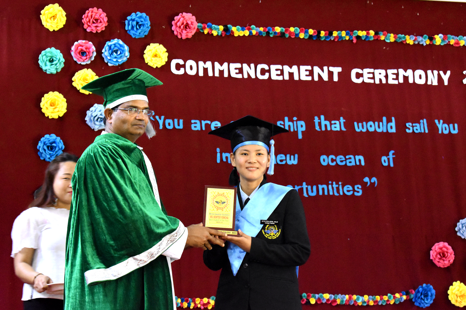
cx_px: 233
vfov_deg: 16.6
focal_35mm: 82
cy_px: 155
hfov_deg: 24.6
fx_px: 1068
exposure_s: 1/60
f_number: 5.6
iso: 7200
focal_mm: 55
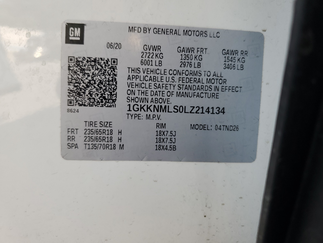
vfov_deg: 53.1
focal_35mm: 26
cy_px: 122
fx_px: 243
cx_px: 162
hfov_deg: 67.3
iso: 50
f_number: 1.5
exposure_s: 1/213
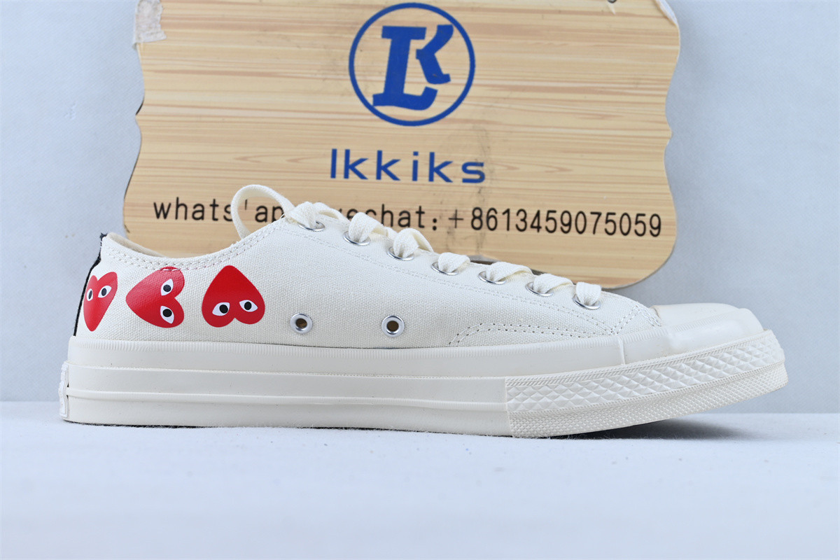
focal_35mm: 50
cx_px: 420
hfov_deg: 40.0
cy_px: 280
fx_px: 1155
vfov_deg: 27.3
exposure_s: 1/60
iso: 100
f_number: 5
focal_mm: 33
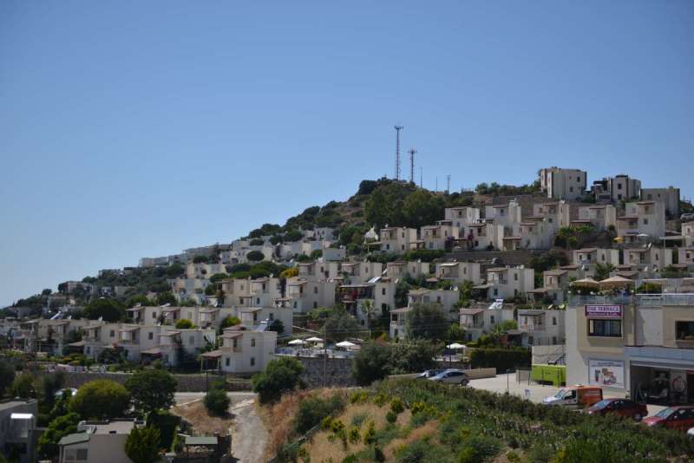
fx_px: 868
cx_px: 347
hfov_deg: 43.6
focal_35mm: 45
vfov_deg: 29.9
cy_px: 232
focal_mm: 45
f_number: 2.8
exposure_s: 1/2500
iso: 160
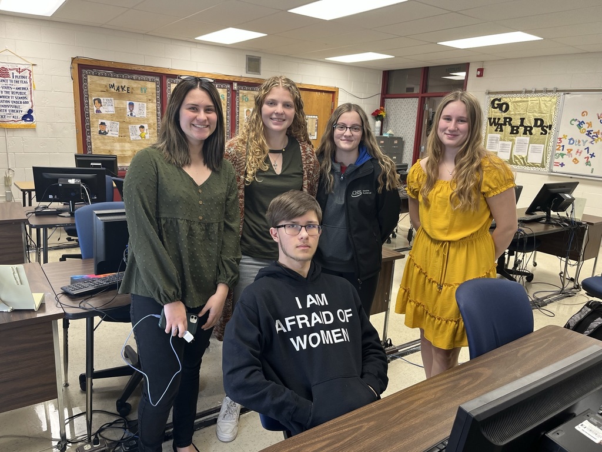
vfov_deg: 53.1
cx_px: 301
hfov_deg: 67.3
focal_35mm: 26
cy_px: 226
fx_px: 452
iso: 100
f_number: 1.6
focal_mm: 5.1
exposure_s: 1/120
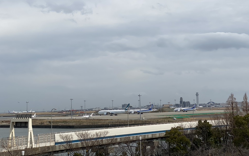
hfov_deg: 34.5
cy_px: 72
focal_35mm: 59
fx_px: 400
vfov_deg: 22.0
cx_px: 122
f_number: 2
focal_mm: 6
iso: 25
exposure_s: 1/2817
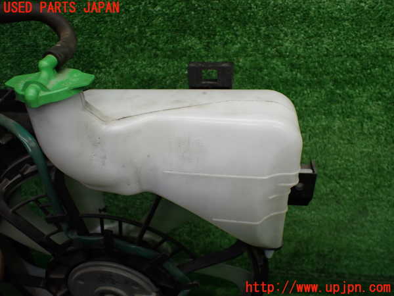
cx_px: 197
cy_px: 148
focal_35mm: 30
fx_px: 341
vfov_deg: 46.8
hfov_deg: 60.0
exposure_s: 1/125
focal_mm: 5.4
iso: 200
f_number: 2.3
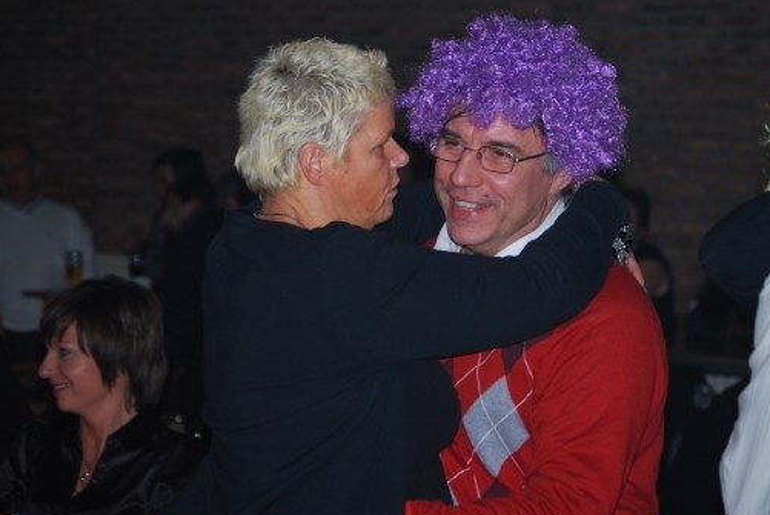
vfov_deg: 10.2
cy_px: 230
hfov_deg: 15.2
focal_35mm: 135
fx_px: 2881
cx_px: 407
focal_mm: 75
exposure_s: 1/60
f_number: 4.5
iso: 250
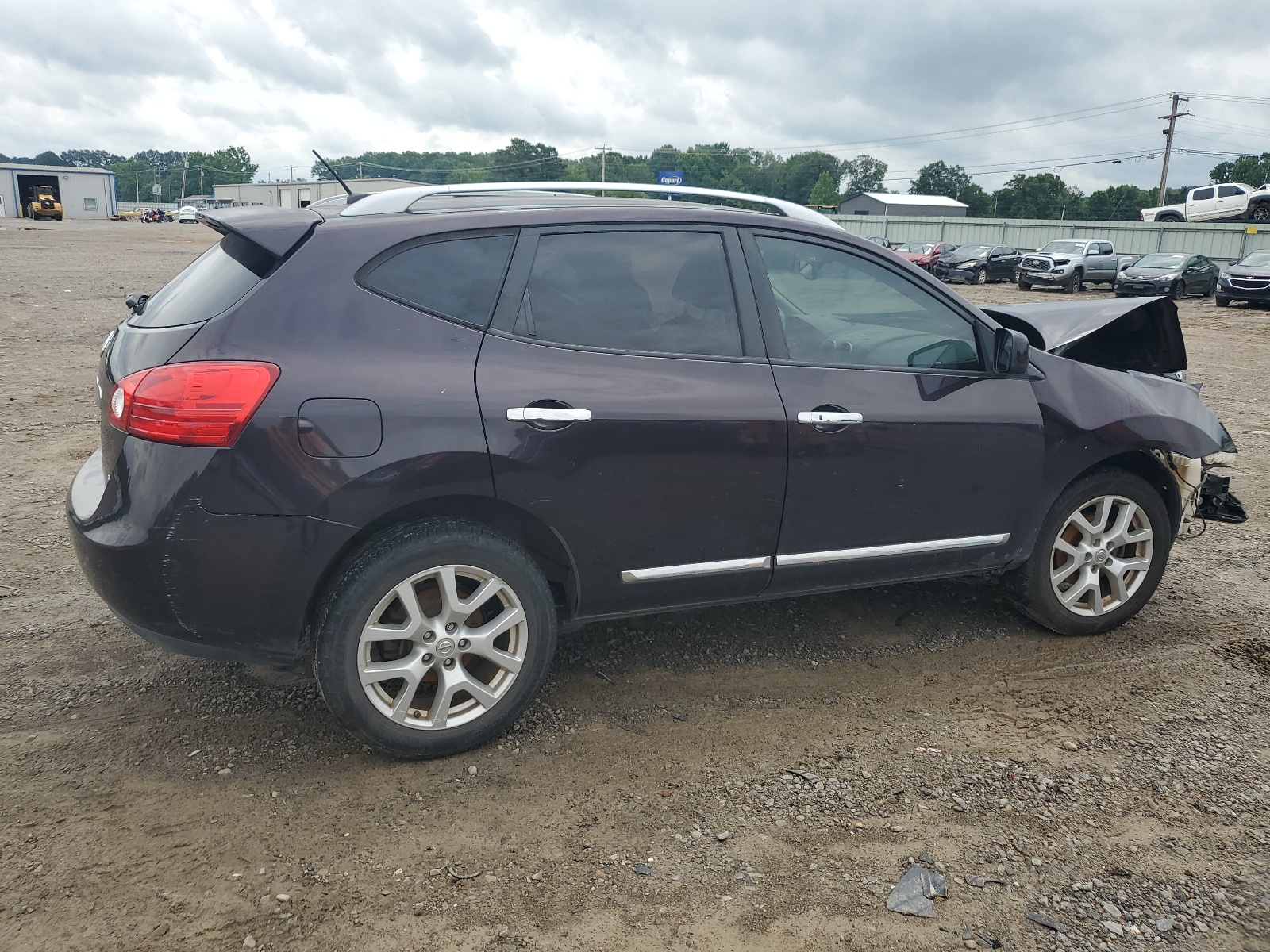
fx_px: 954
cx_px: 635
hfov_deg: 67.3
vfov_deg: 53.1
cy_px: 476
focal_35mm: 26
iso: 50
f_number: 1.5
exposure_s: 1/2500
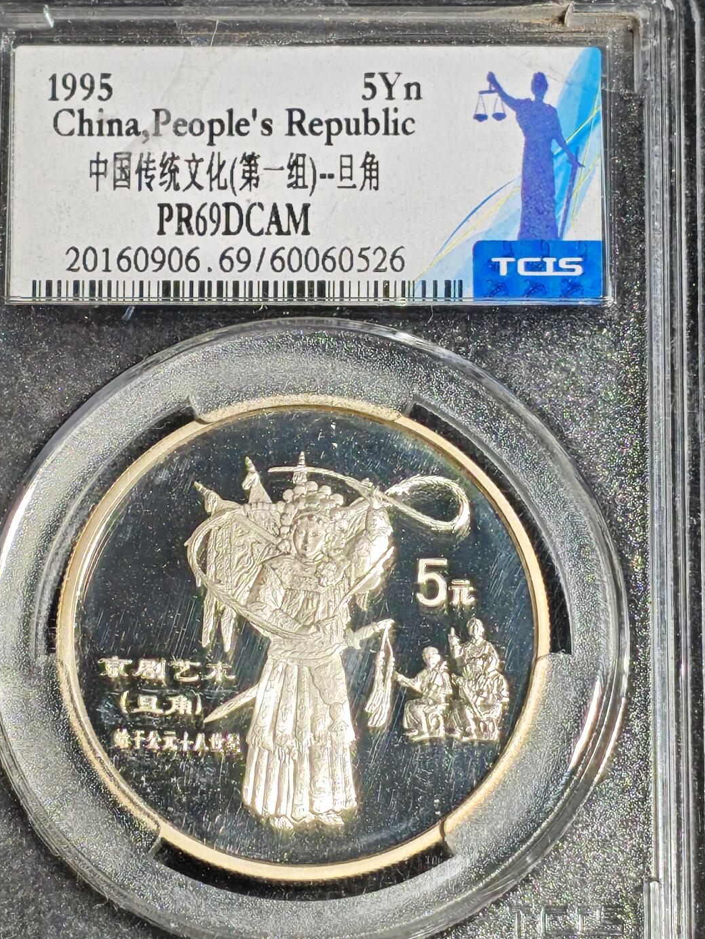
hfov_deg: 10.5
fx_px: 3827
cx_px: 284
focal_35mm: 141
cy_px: 495
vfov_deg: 14.0
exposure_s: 1/417
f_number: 1.5
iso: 50
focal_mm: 4.94
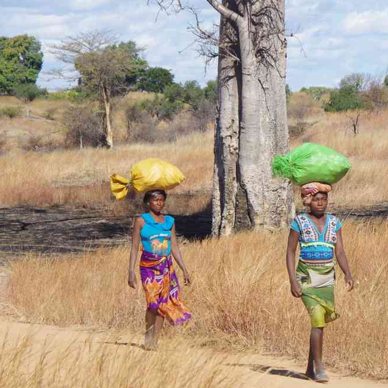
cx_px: 263
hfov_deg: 10.7
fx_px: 2075
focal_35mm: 164
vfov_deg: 10.7
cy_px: 195
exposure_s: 1/125
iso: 200
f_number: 10
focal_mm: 85
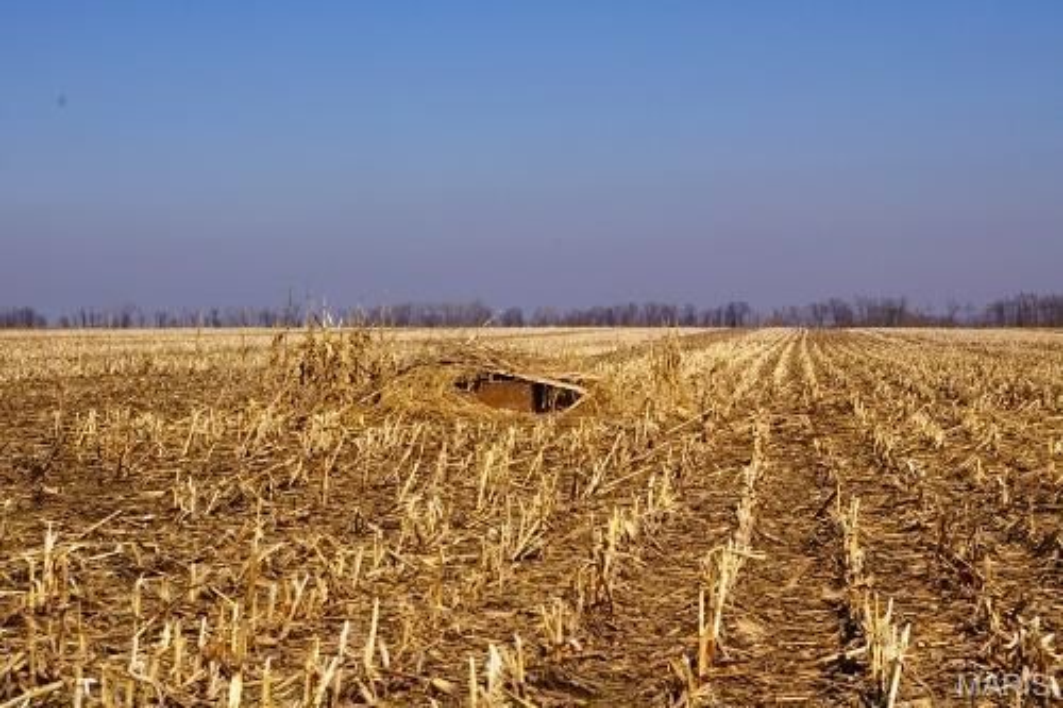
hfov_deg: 24.6
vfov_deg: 16.5
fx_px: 2435
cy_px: 354
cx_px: 532
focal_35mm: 82
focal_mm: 55
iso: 200
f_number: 13
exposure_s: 1/350
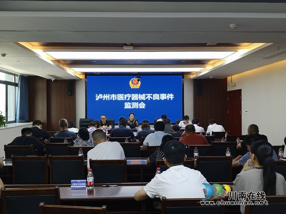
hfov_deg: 52.6
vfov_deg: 40.7
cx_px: 143
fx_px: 289
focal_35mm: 35
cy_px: 107
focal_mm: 3.95
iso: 64
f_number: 1.8
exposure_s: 1/50
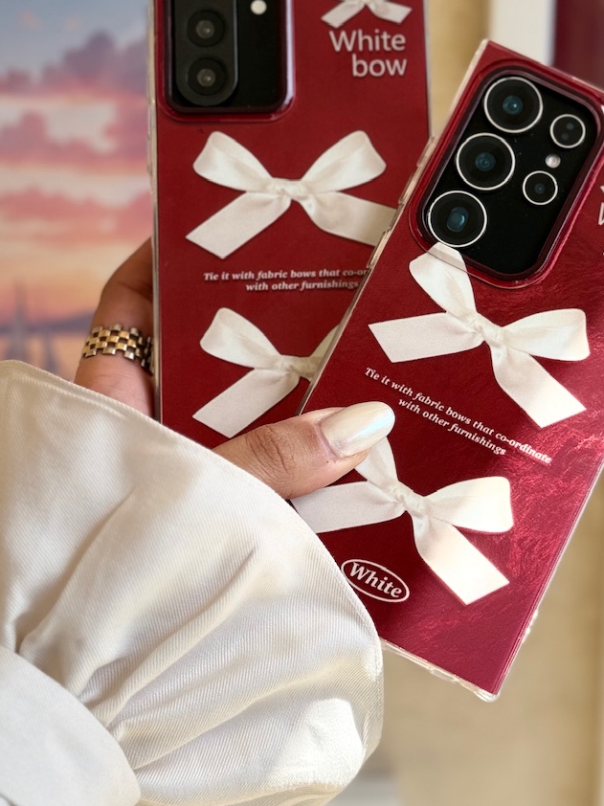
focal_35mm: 73
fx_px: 1699
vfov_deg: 26.6
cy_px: 329
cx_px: 378
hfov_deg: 20.1
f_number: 1.78
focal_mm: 6.76
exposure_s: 1/1027
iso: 64
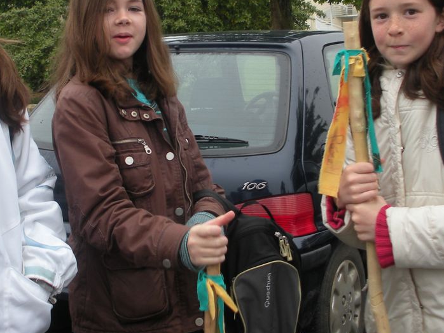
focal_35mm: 65
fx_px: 833
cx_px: 203
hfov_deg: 29.8
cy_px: 111
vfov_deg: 22.5
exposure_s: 1/80.3
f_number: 3.5
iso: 64
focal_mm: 6.3
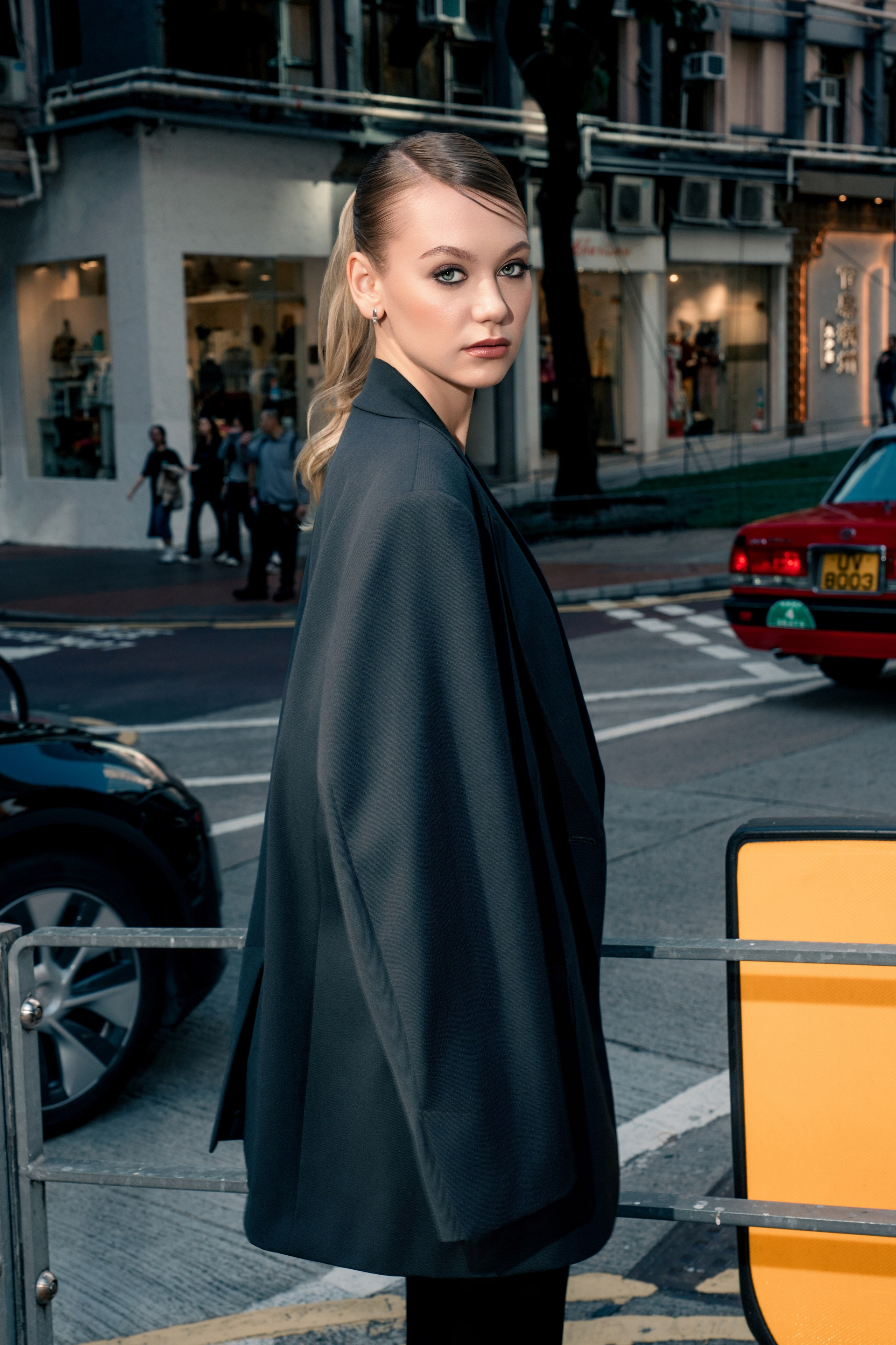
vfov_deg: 40.3
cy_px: 672
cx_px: 448
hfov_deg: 27.5
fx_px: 1829
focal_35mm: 49
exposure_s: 1/125
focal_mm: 49
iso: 320
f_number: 8
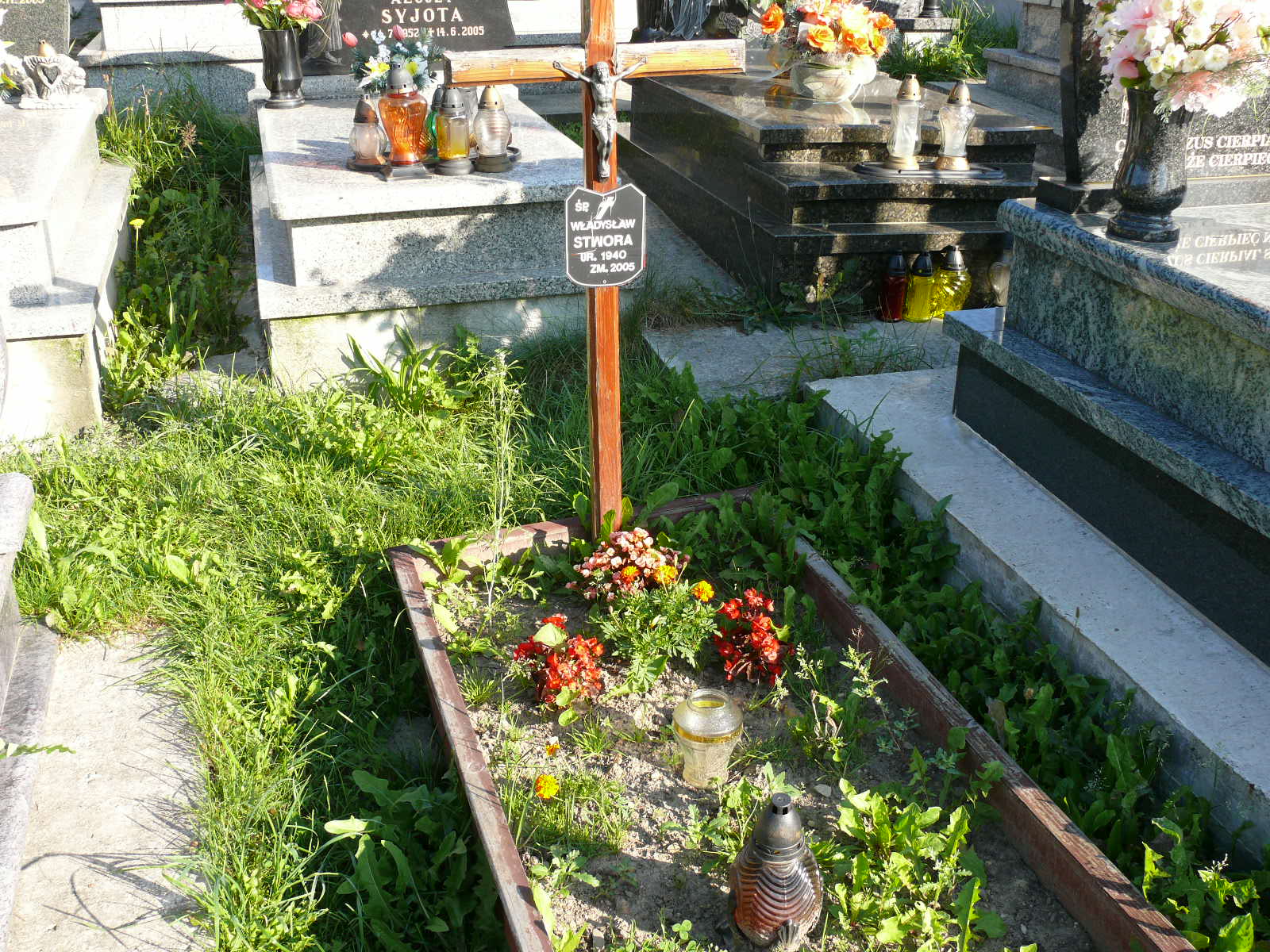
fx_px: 1284
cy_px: 476
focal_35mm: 35
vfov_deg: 40.7
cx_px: 635
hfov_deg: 52.6
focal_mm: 7.4
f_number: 4
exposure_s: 1/200
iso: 100
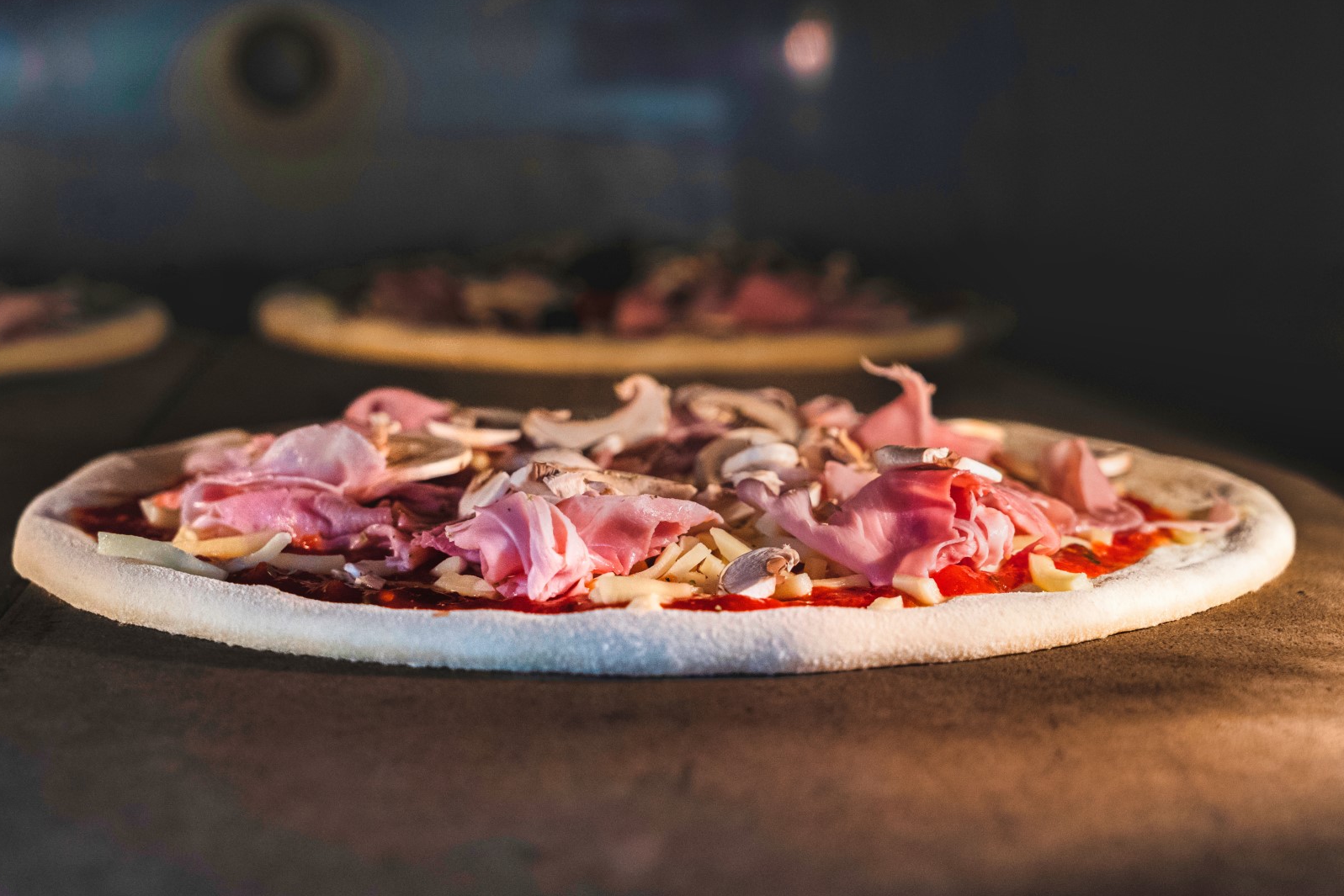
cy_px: 450
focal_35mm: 71
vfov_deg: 19.2
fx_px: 2651
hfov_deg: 28.5
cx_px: 672
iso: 4000
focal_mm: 70
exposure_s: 1/160
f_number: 5
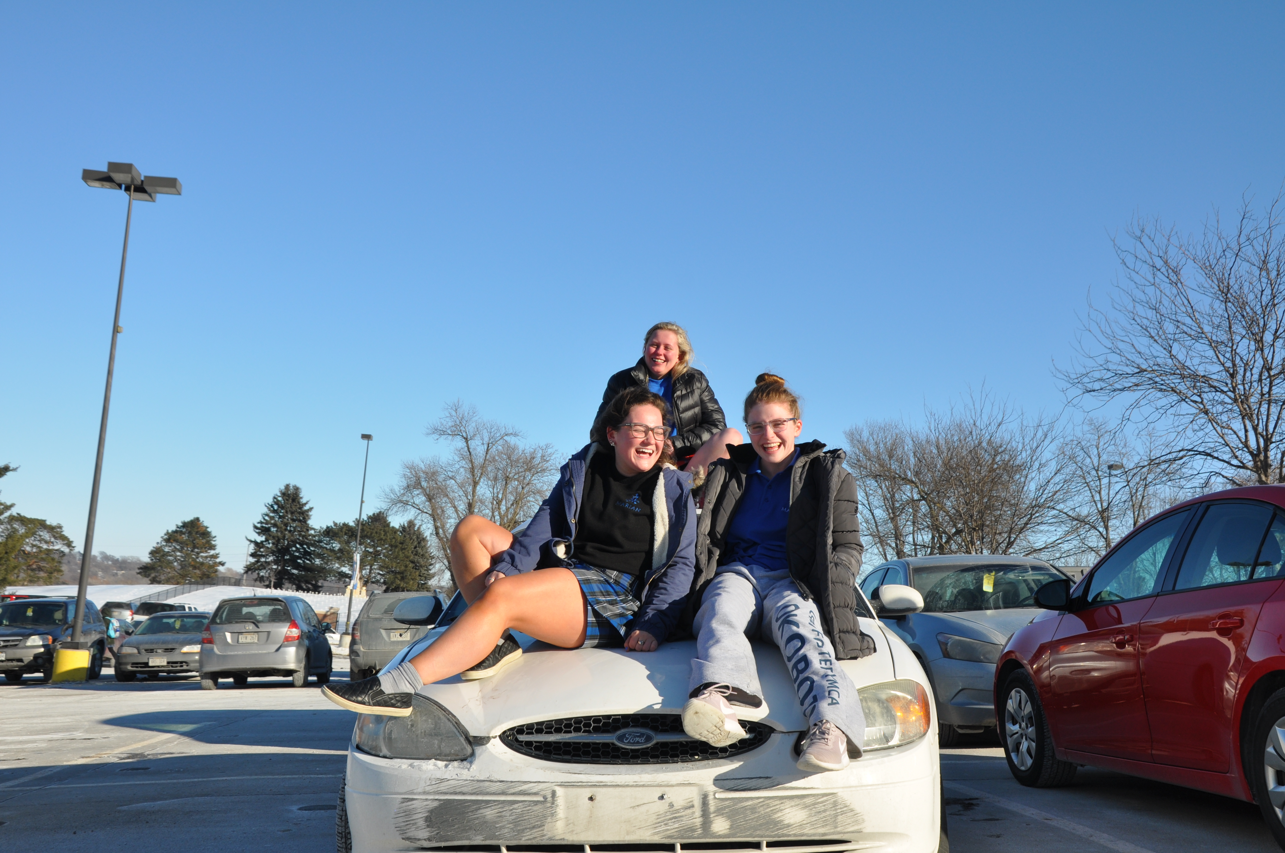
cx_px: 642
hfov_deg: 49.6
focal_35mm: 39
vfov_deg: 34.1
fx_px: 1390
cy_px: 426
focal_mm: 26
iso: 200
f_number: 10
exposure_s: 1/400
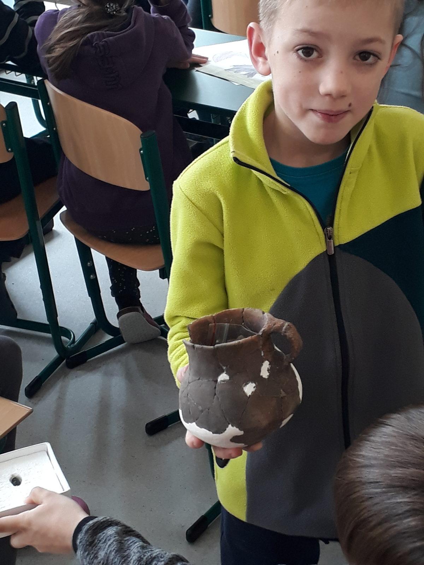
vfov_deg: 65.3
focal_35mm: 27
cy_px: 282
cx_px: 212
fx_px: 441
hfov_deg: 51.4
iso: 80
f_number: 1.9
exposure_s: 1/33
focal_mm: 3.6
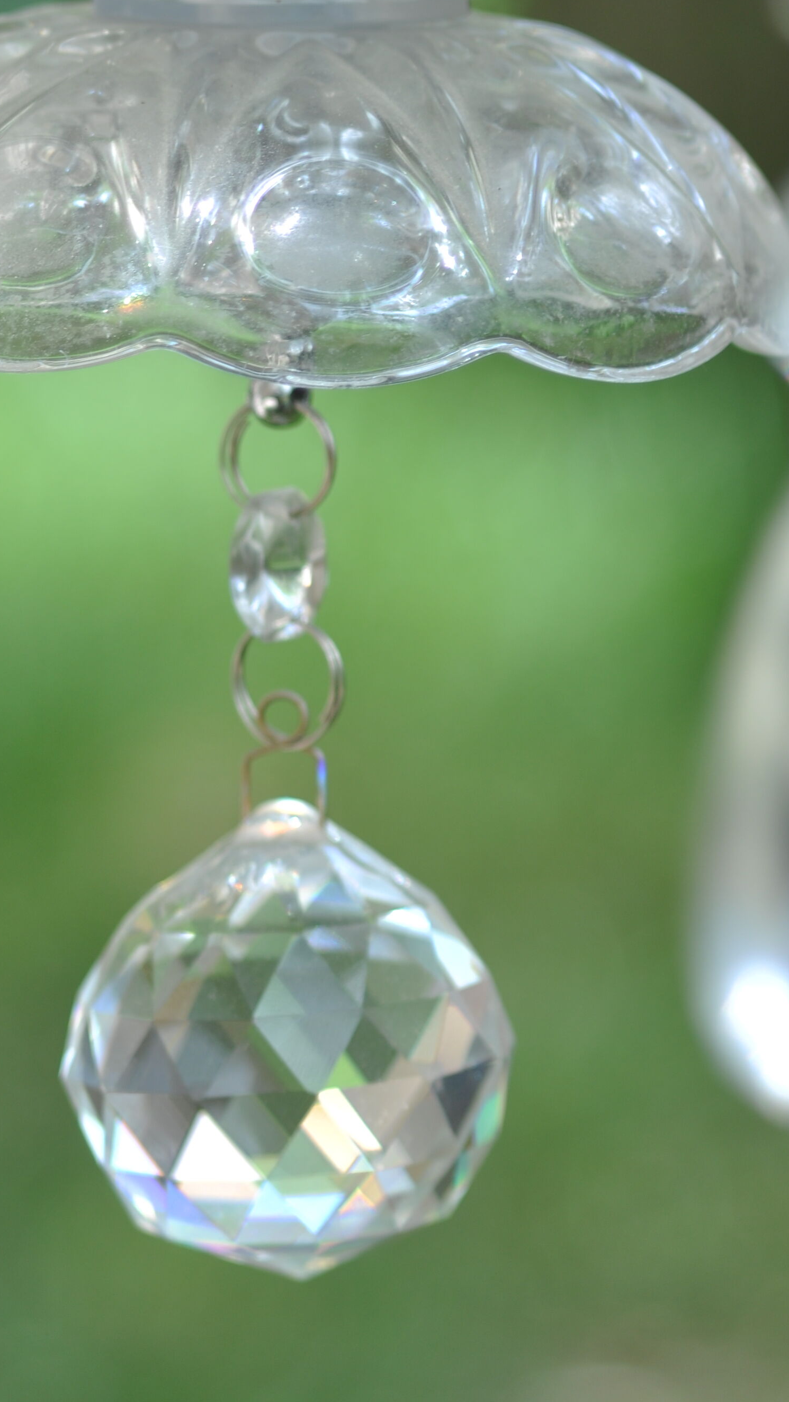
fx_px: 9922
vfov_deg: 8.1
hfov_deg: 4.6
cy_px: 530
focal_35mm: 267
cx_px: 359
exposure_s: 1/80
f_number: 4.5
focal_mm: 105
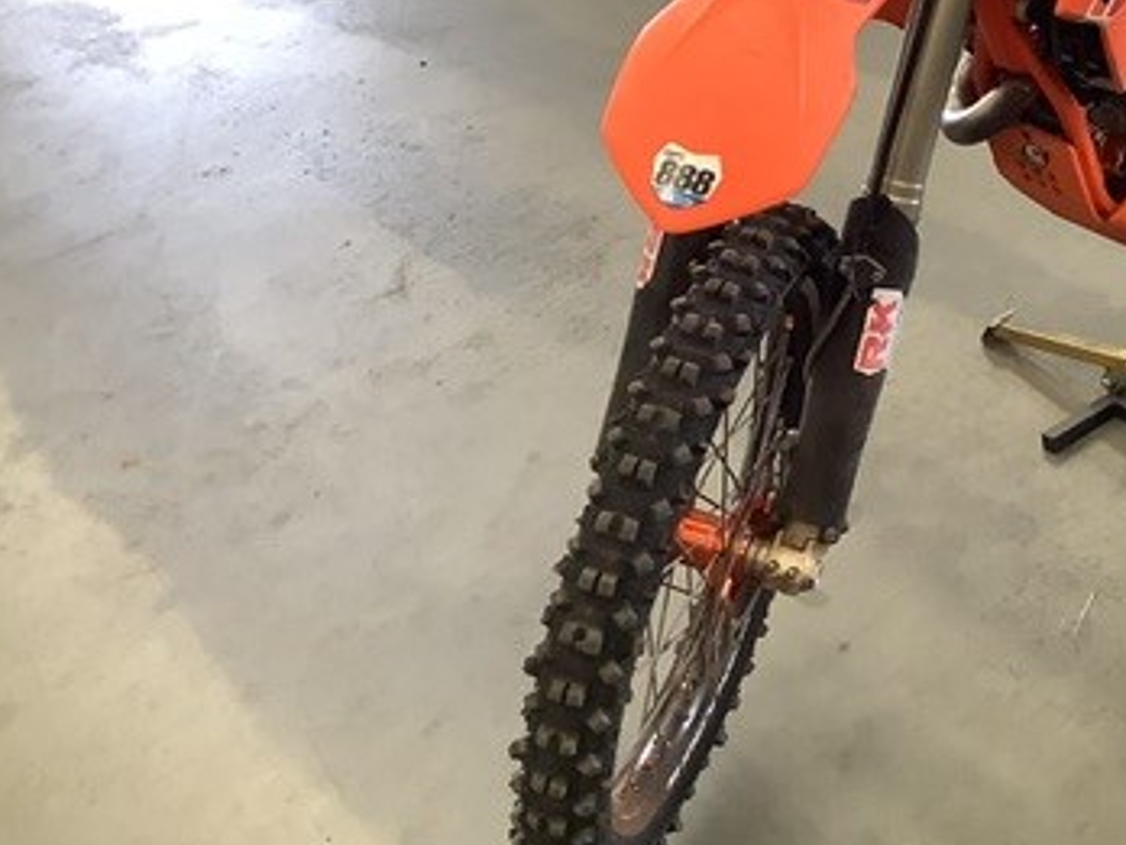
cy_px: 136
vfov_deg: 25.1
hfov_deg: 32.2
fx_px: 1854
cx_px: 1006
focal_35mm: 57
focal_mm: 3.3
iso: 125
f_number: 2.4
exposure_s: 1/60
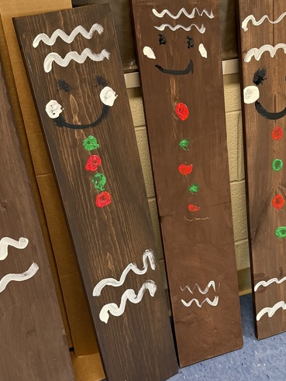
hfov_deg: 28.5
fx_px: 551
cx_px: 227
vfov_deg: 38.2
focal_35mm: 50
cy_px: 206
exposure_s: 1/60
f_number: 1.78
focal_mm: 6.76
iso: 200
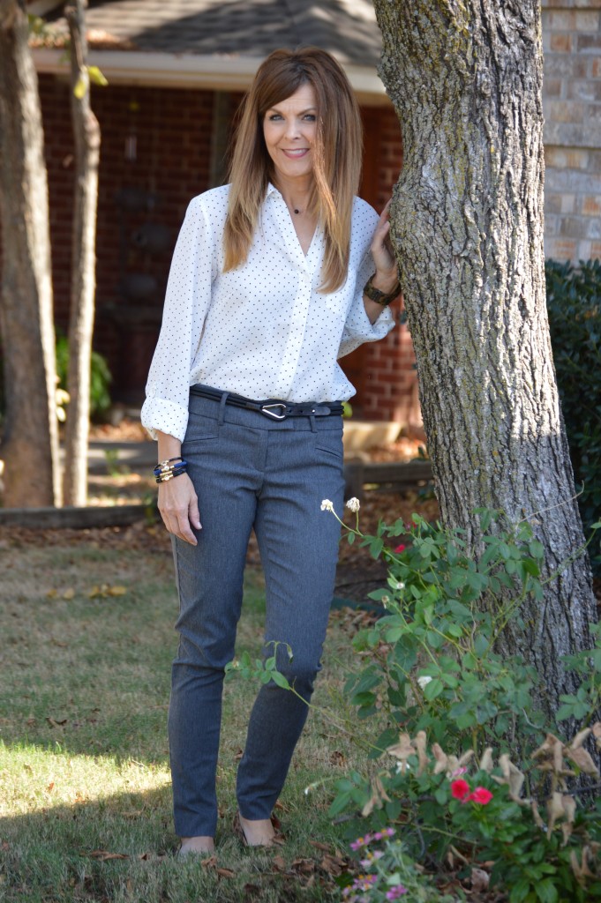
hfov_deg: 10.7
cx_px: 300
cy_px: 452
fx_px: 3198
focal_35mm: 128
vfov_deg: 16.1
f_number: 4.8
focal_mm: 85
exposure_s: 1/320
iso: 400
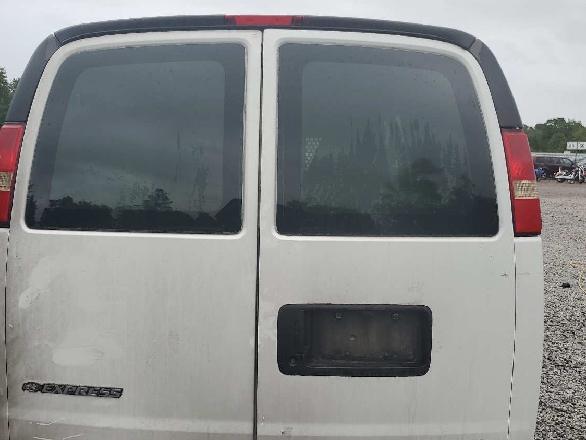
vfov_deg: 38.5
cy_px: 259
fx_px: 626
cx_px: 257
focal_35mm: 37
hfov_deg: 50.0
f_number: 1.5
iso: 50
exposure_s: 1/833
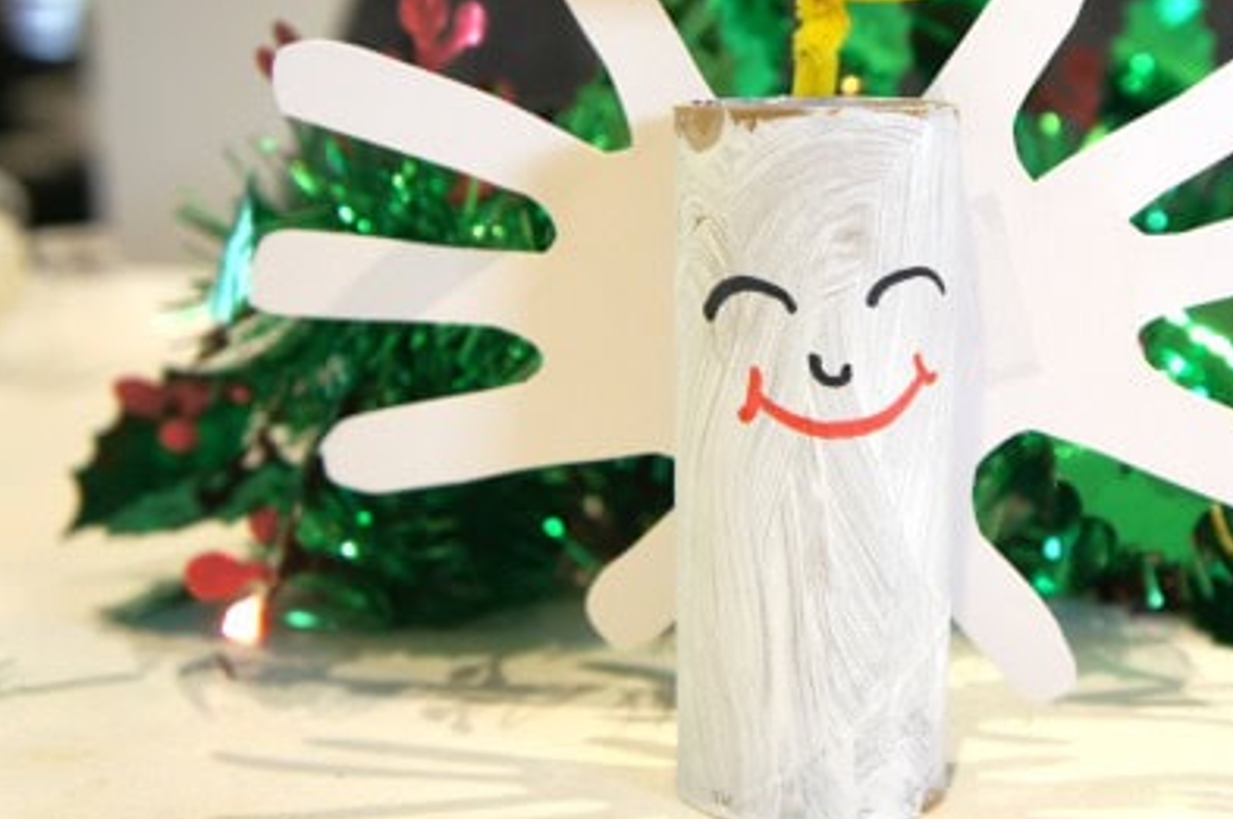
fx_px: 2155
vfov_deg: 21.5
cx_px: 838
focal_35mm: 63
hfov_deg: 31.6
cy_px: 358
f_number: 4.5
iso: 250
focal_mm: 30
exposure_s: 1/50
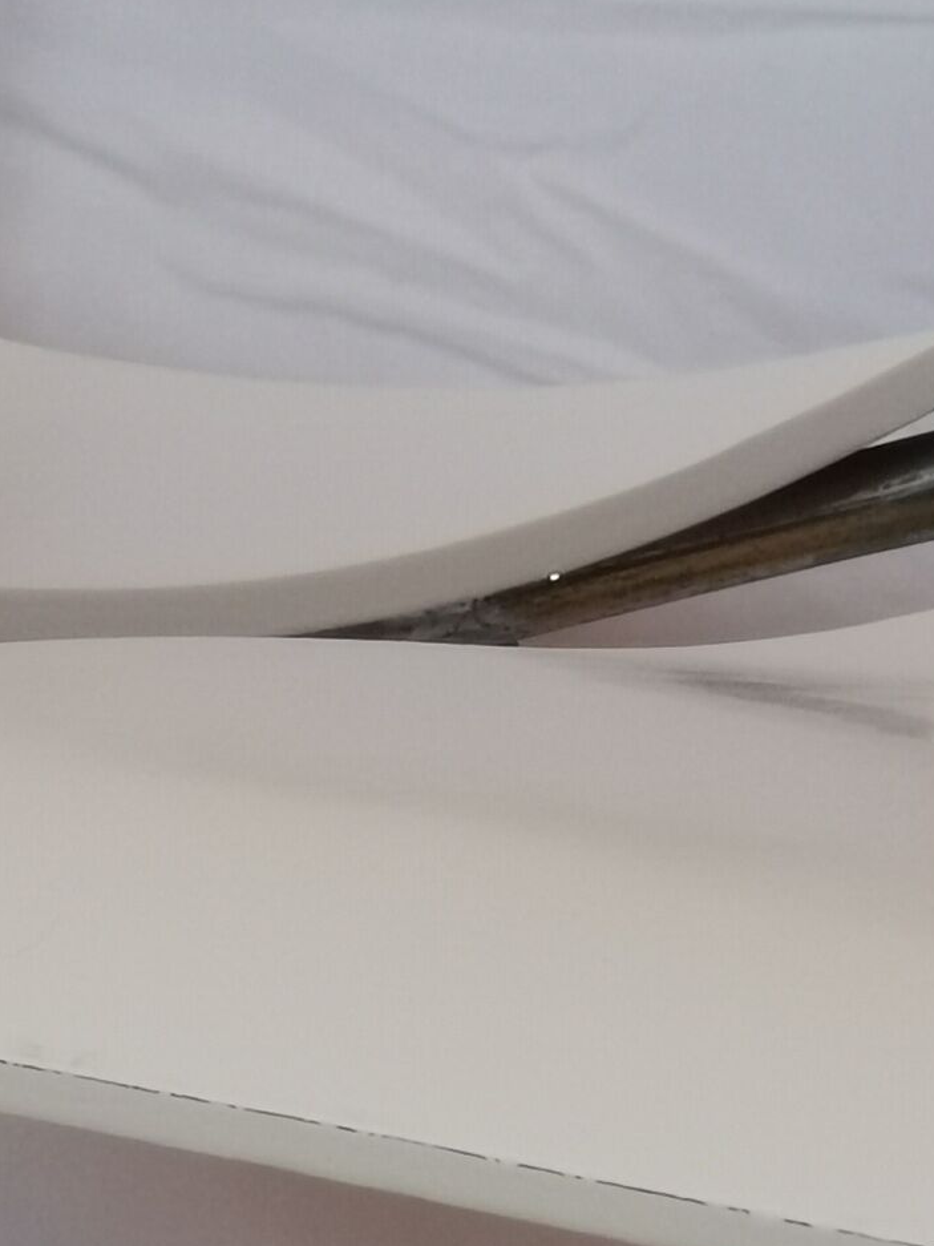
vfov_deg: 6.0
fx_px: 11905
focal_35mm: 331
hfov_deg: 4.5
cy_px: 5
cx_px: 878
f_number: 2.4
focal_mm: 7.48
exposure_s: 1/50
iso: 125
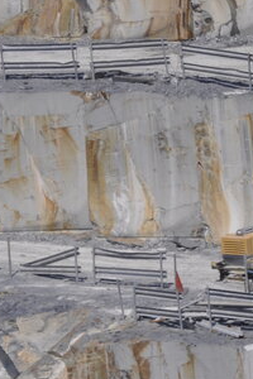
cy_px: 215
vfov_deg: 1.7
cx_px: 39
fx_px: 12744
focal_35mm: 1209
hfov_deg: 1.1
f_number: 6.3
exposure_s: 1/2500
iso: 250
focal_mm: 300
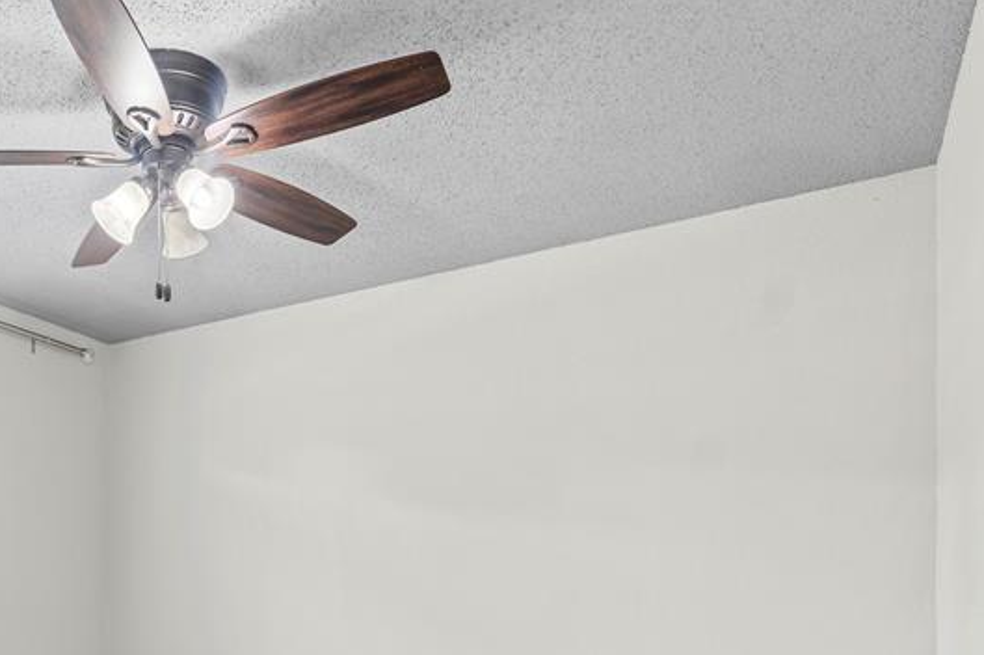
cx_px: 199
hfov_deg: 54.8
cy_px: 599
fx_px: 873
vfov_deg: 38.1
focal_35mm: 32
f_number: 8
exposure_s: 1/1.25
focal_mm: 11
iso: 125
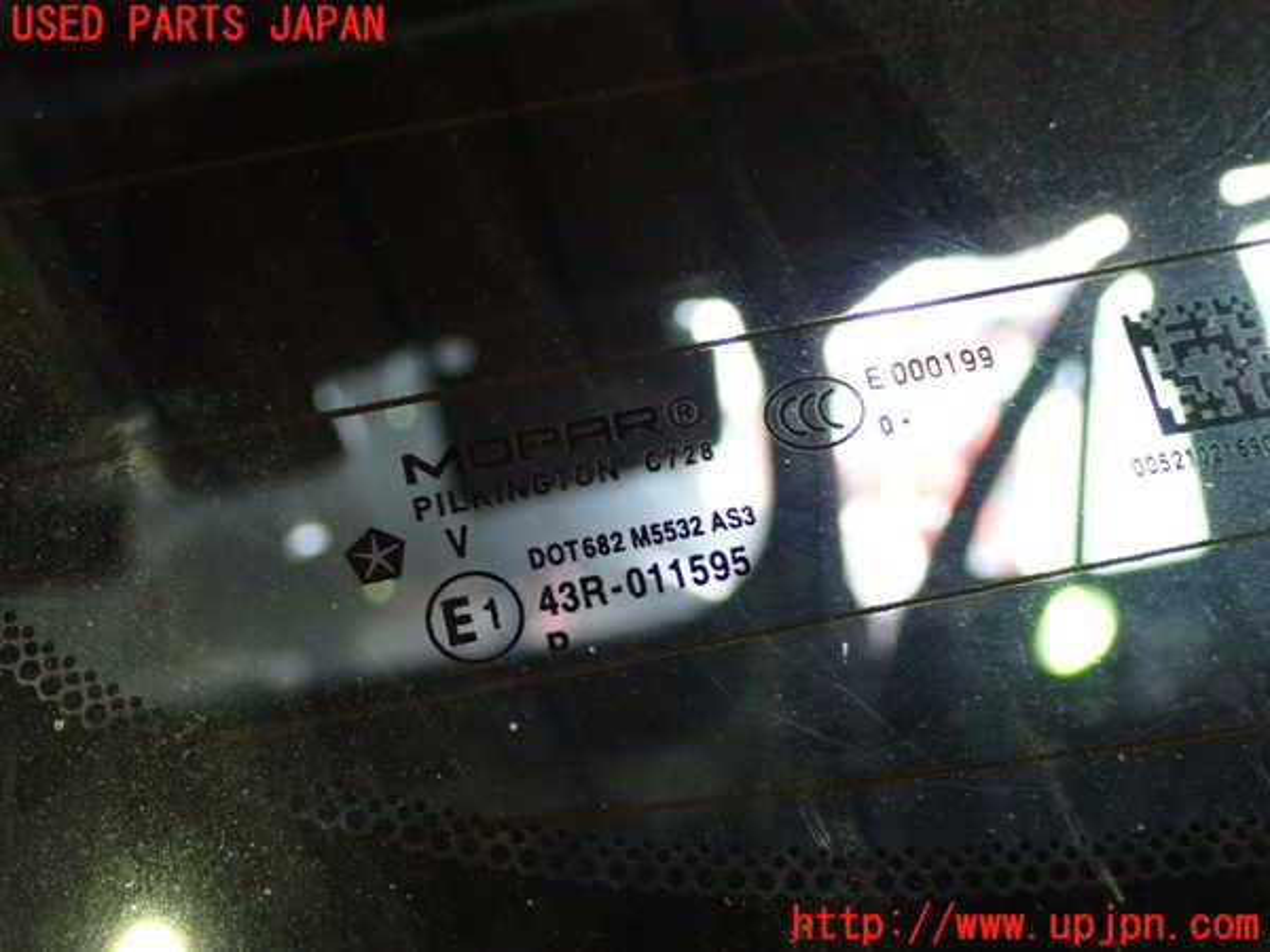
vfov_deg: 23.7
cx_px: 635
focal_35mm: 62
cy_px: 476
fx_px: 2275
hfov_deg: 31.2
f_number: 3.6
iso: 1000
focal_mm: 11.09
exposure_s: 1/15
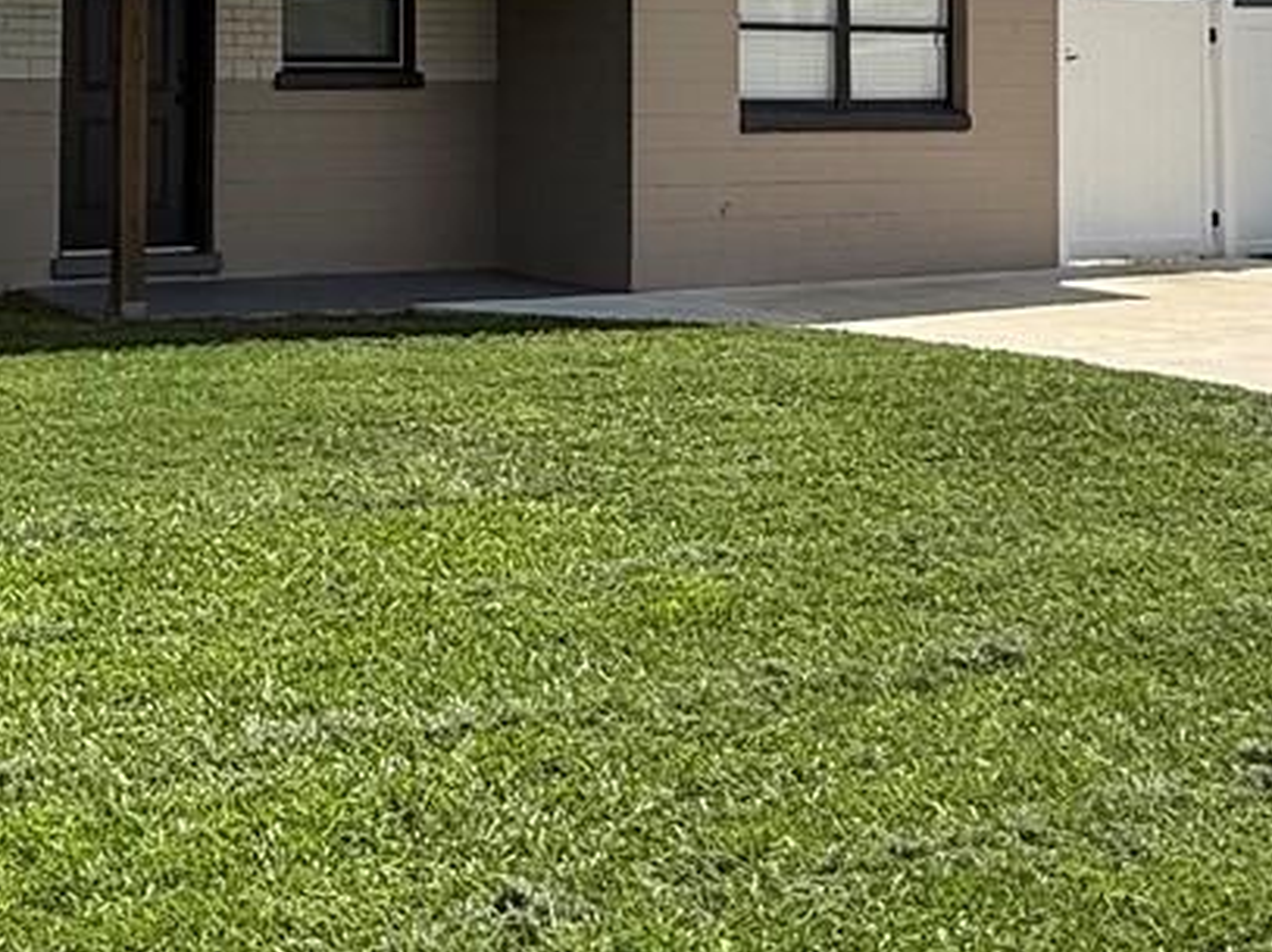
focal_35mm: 55
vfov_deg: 25.2
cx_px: 75
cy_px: -16
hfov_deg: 32.8
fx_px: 2020
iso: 50
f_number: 2.2
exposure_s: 1/3460
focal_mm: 2.22
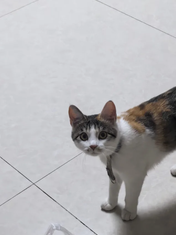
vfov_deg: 22.3
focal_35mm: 88
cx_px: 105
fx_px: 597
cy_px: 126
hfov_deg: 16.8
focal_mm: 5.75
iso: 1000
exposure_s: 1/167
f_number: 2
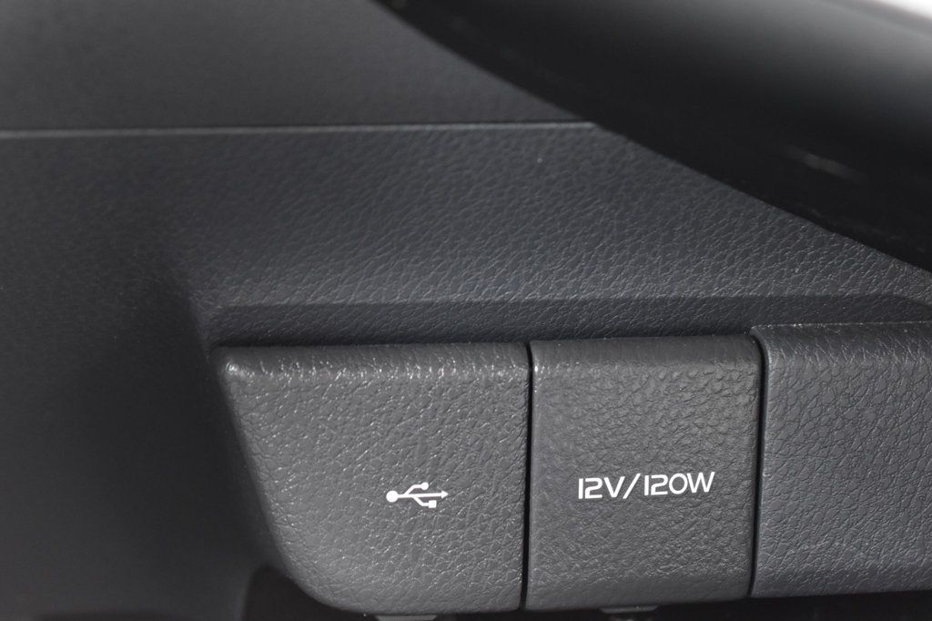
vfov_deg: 16.5
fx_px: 2135
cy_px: 310
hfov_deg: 24.6
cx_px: 466
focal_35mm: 82
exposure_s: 1/6
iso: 1600
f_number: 5.6
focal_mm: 55
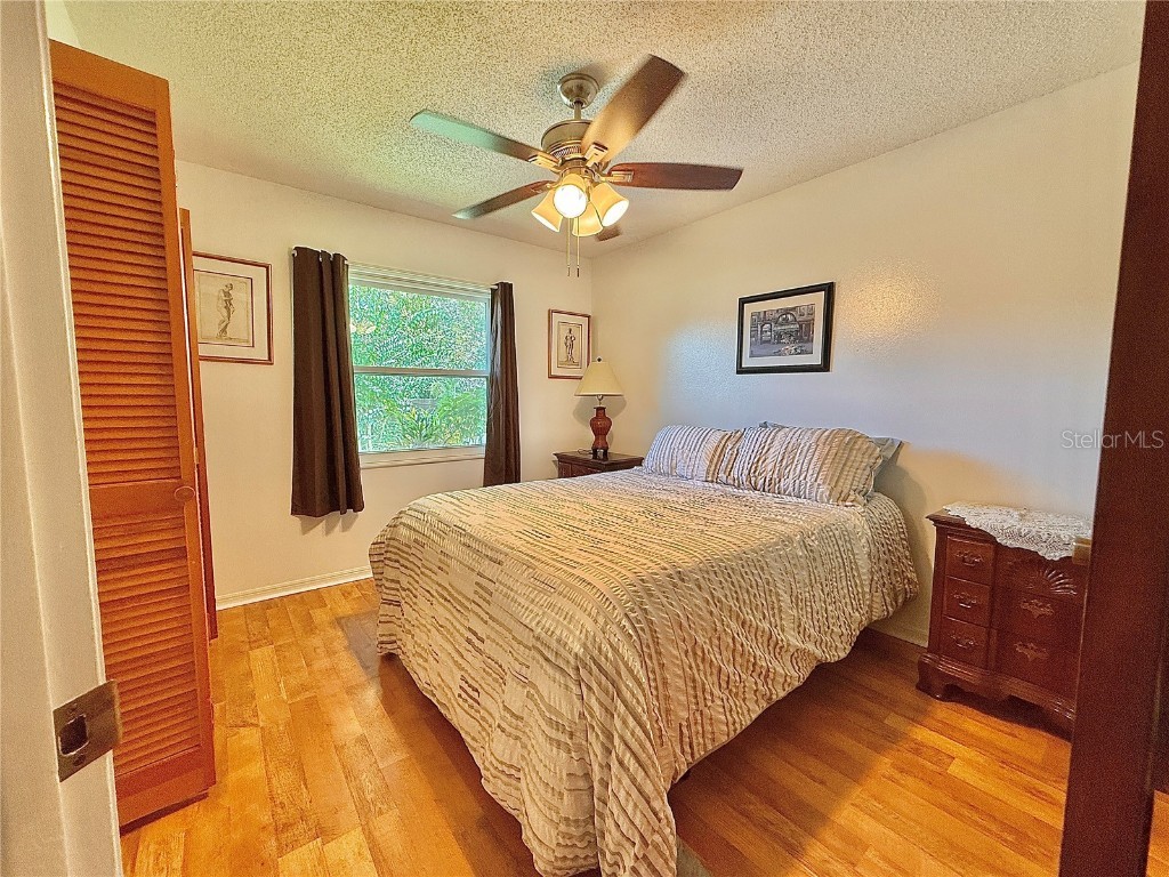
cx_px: 584
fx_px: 473
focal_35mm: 14
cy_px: 438
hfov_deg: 102.1
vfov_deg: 85.7
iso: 160
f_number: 2.2
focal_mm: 2.22
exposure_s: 1/120
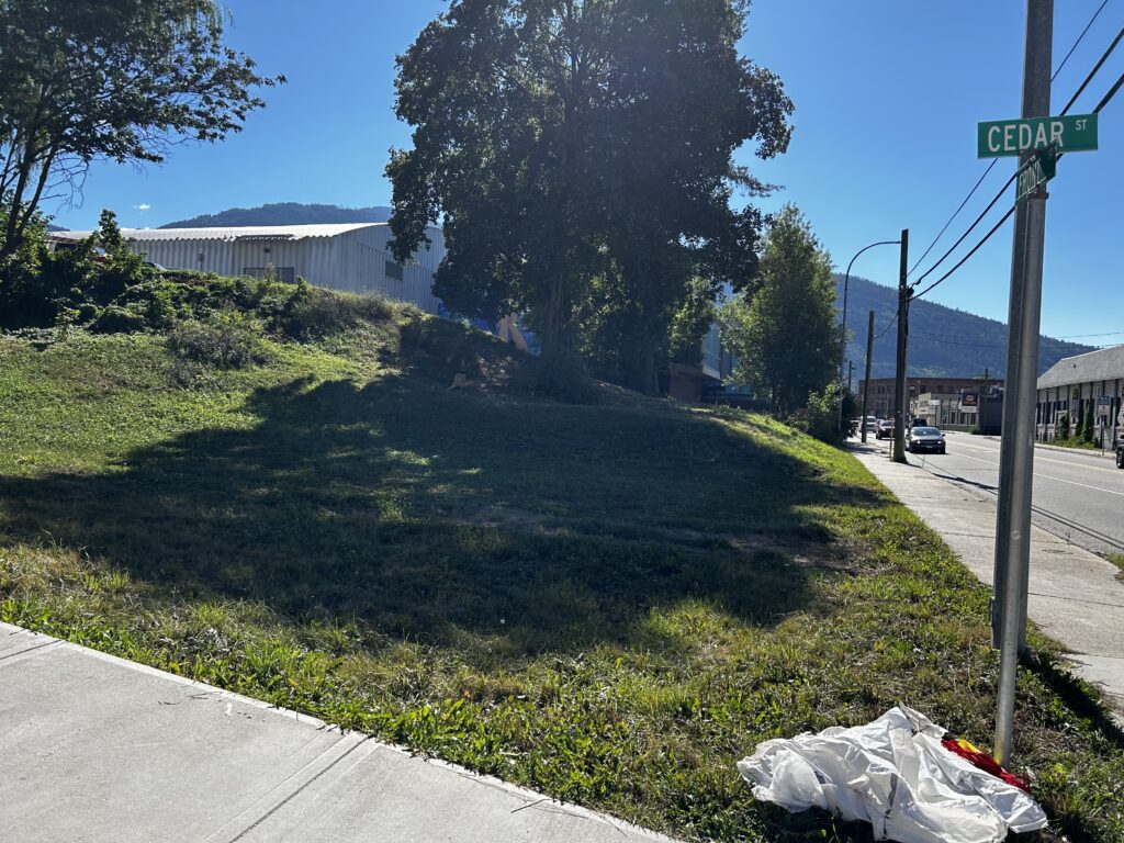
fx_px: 844
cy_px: 422
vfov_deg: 53.1
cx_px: 562
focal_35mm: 26
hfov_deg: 67.3
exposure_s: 1/2994
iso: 50
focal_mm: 5.7
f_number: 1.5
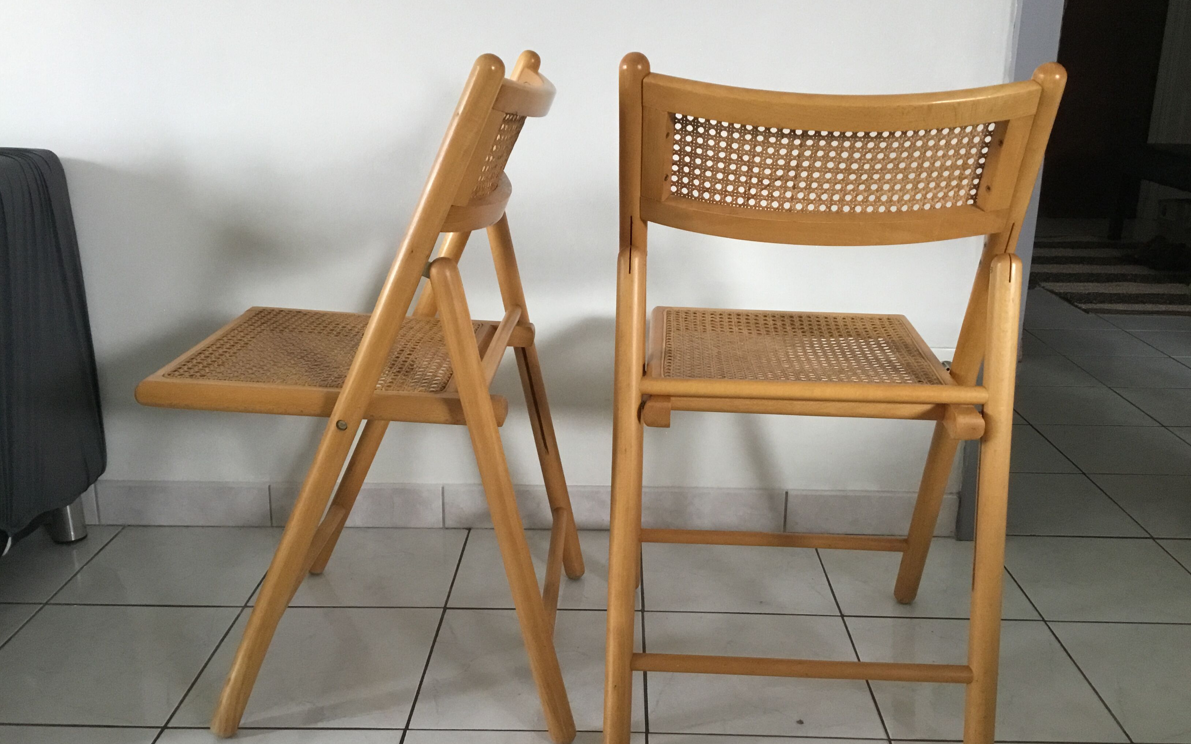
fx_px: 1071
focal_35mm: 33
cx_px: 598
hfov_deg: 58.1
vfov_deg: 38.3
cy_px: 382
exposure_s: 1/33
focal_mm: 3.3
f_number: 2.4
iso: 160
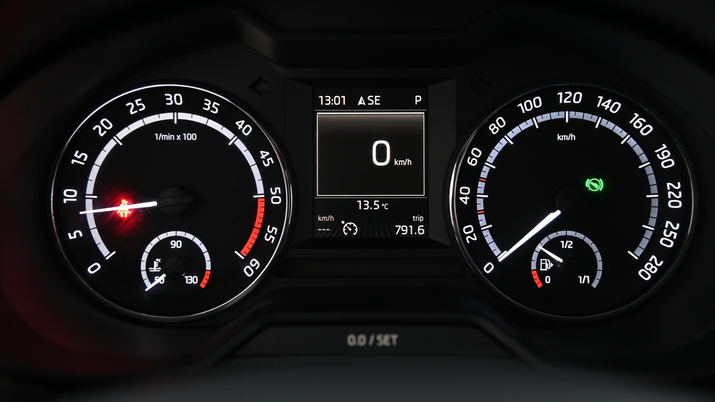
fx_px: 929
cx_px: 358
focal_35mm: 49
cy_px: 176
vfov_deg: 24.4
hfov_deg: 42.1
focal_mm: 46
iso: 2000
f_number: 4
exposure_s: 1/20
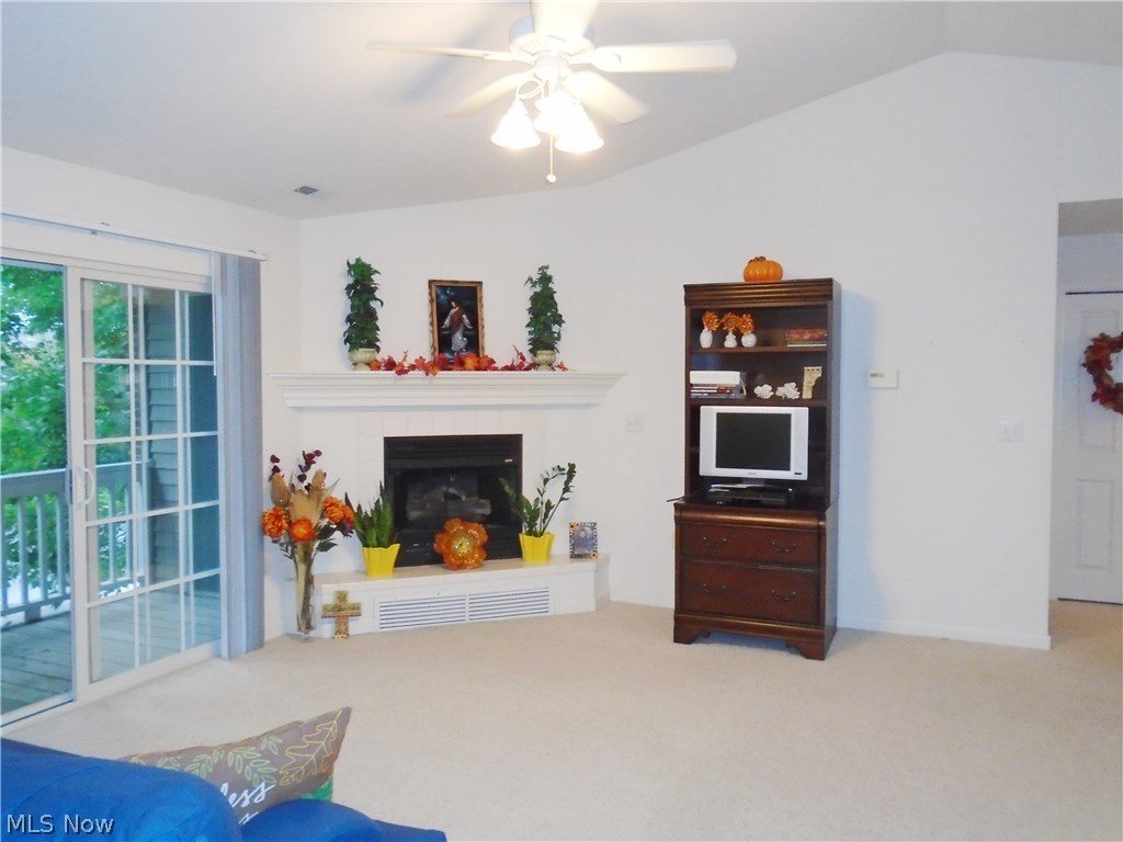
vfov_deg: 53.1
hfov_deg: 67.3
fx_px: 843
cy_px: 421
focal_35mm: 26
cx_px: 562
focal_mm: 4.6
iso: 400
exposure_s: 1/60
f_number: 3.2
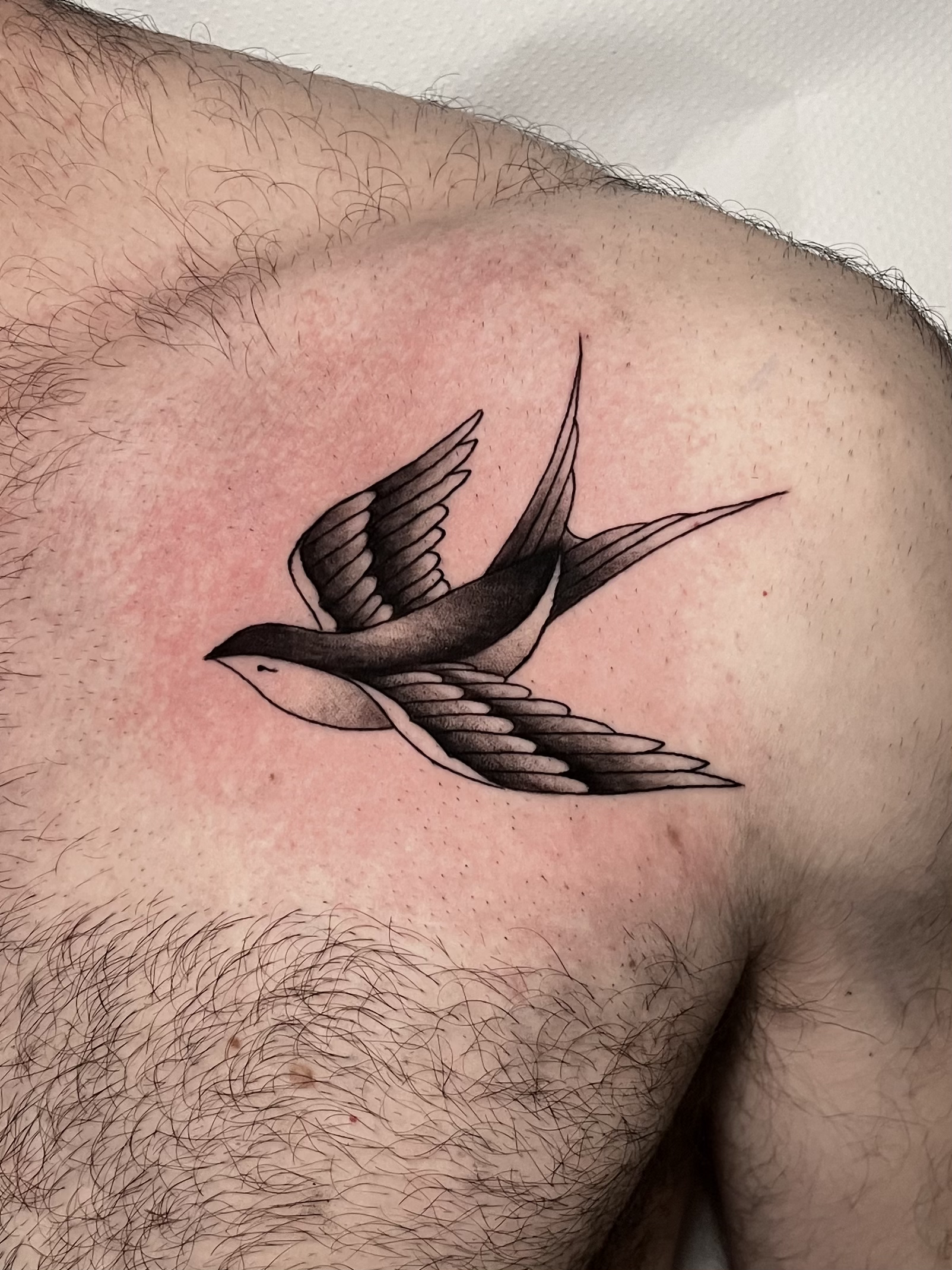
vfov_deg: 67.3
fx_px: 953
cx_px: 476
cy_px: 635
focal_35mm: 26
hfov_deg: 53.1
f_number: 1.6
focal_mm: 5.1
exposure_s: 1/60
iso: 320
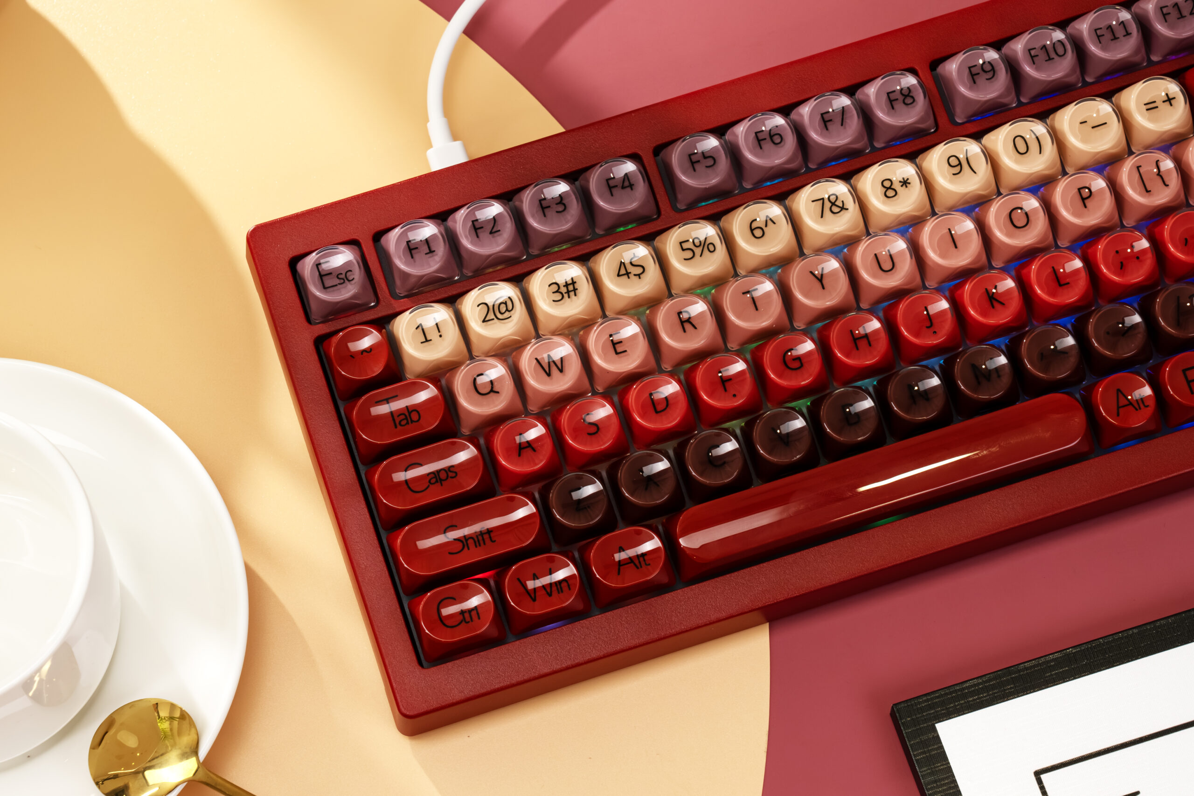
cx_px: 597
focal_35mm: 105
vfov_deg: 13.0
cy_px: 398
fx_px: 3482
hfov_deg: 19.5
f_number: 8
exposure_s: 1/125
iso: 640
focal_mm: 70
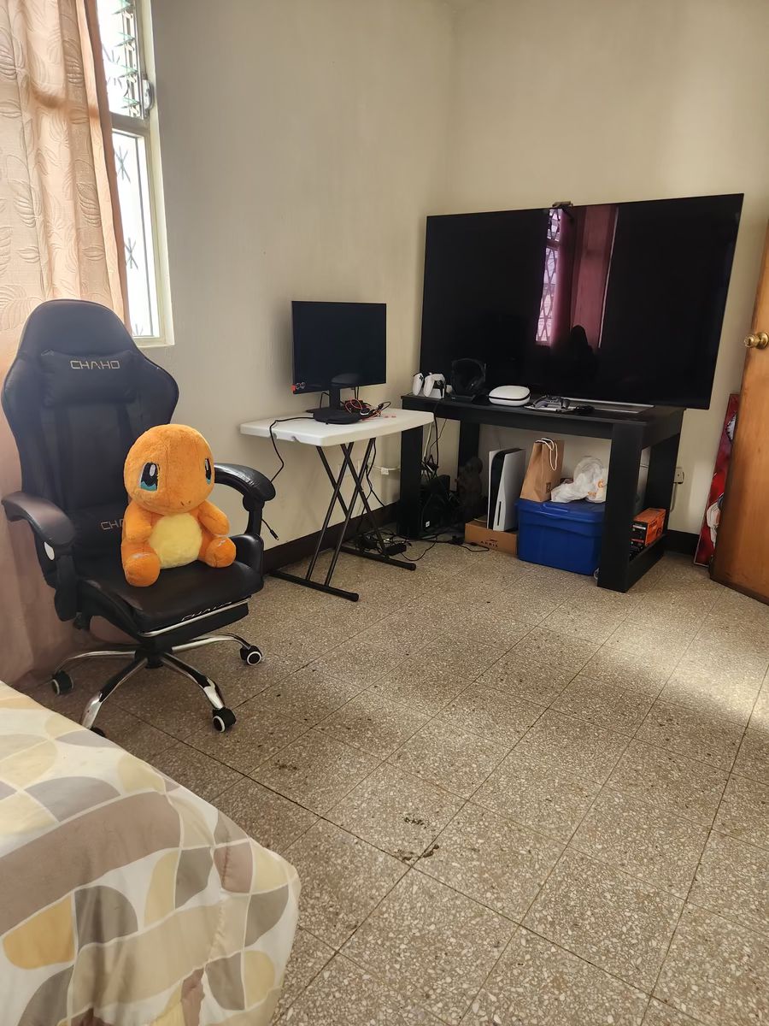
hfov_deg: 58.9
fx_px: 681
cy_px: 513
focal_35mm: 23
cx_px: 384
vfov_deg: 73.9
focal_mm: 5.4
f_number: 1.8
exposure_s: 1/180
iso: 125
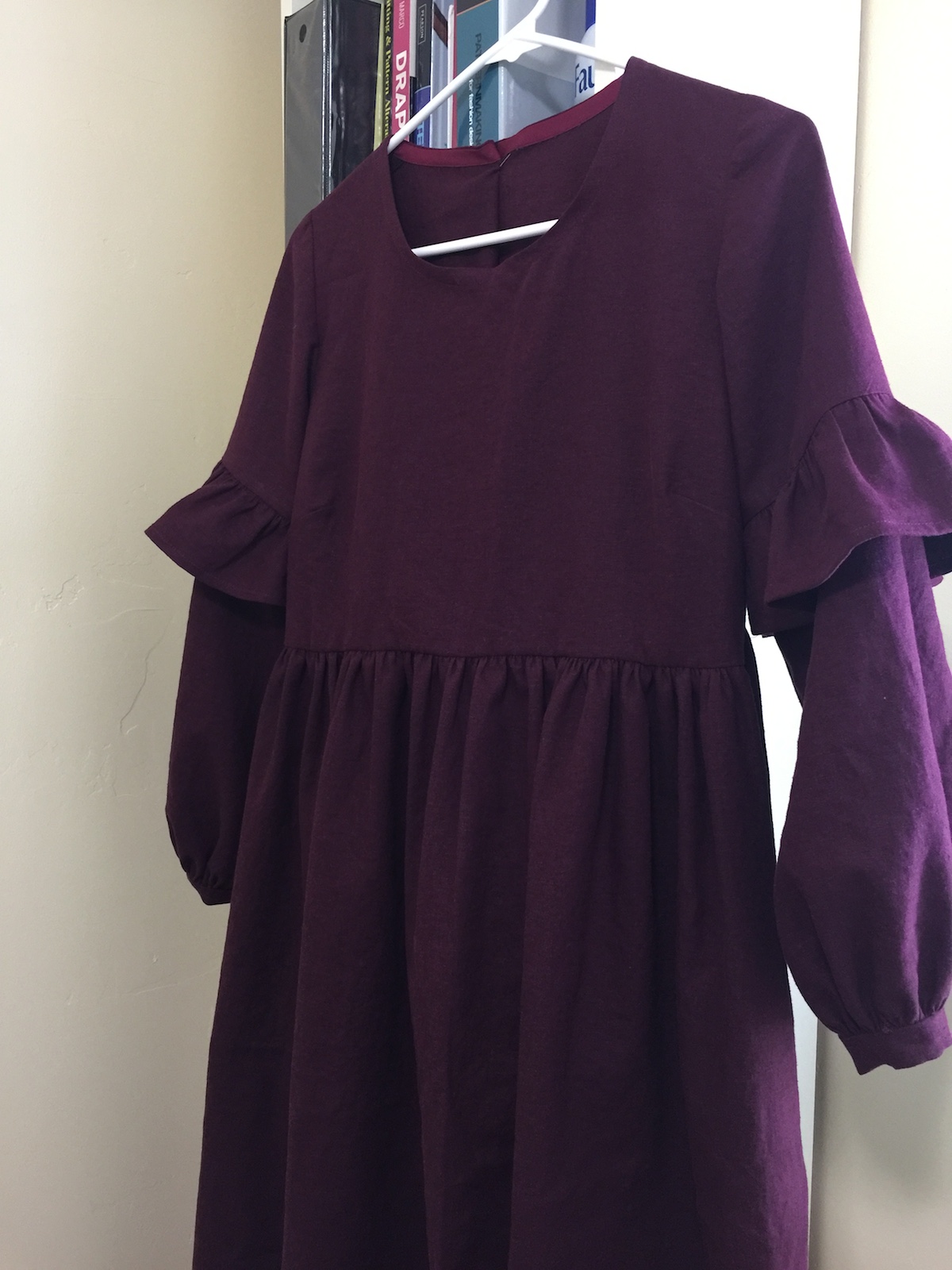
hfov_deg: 48.2
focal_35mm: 29
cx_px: 476
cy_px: 635
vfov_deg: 61.7
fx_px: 1063
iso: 125
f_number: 2.2
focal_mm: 4.15
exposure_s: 1/15
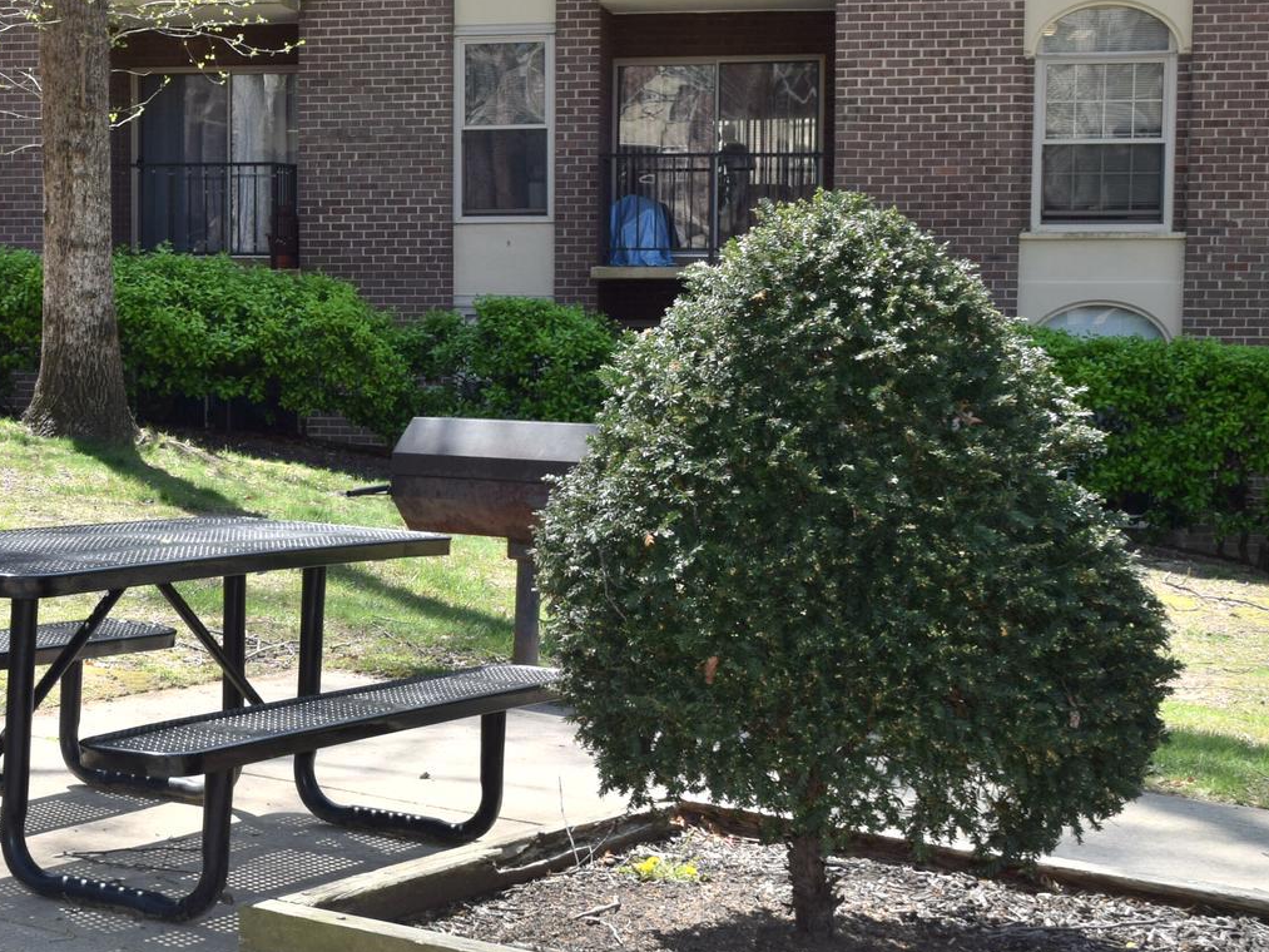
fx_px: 2566
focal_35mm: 70
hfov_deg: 27.0
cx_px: 185
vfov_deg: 21.0
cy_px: 490
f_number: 7.1
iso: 100
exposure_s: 1/200
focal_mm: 24
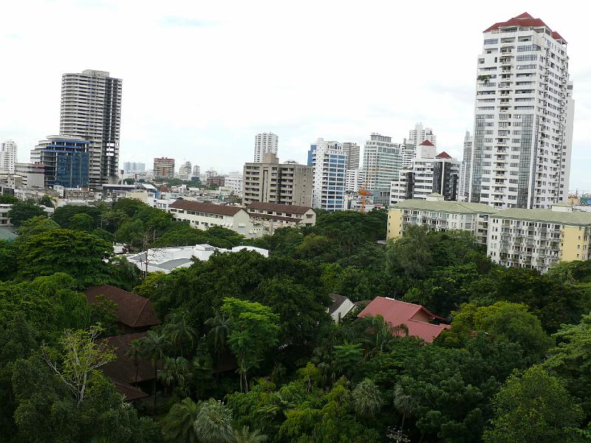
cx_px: 296
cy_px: 222
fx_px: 598
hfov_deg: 52.6
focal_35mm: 35
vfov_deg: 40.7
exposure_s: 1/400
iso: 100
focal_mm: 7.4
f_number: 4.5
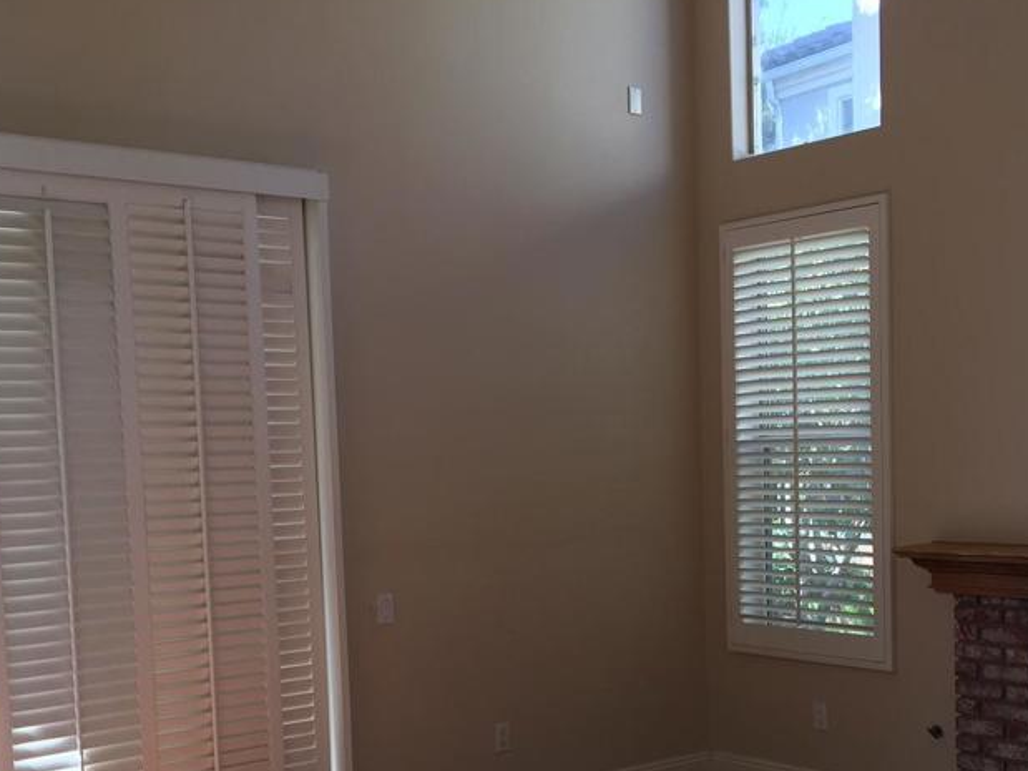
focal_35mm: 48
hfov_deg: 39.4
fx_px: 1425
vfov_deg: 29.7
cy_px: 588
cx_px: 639
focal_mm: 4.15
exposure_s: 1/120
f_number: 2.2
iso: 32
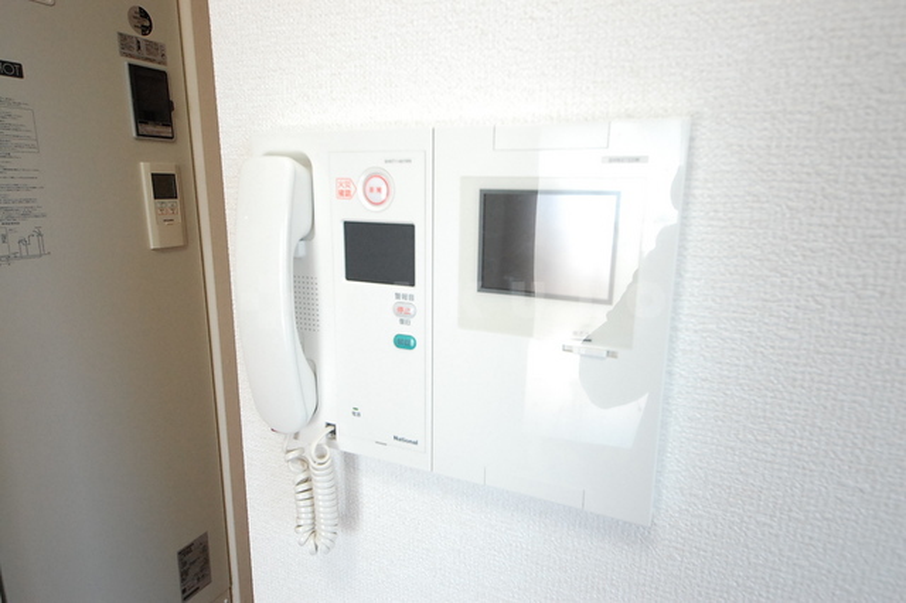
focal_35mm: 21
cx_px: 453
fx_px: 528
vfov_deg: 59.4
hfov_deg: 81.2
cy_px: 302
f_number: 5.6
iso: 1600
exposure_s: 1/125
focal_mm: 14
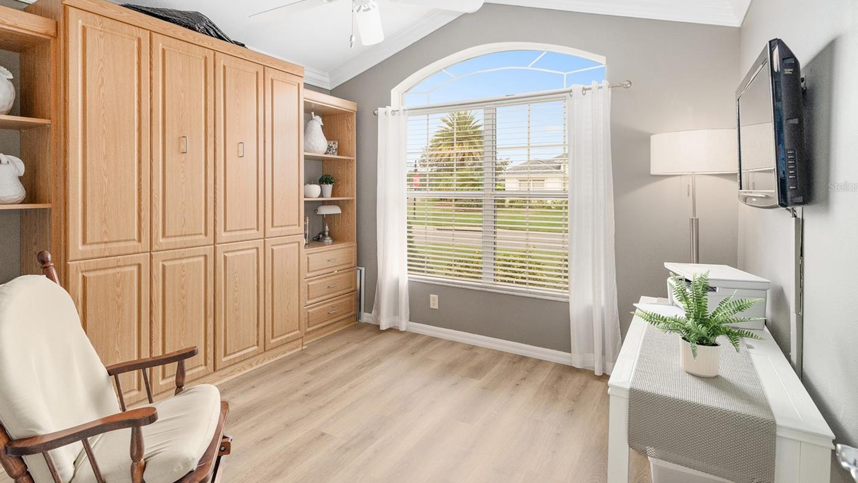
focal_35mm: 19
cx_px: 396
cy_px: 186
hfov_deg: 89.4
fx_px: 432
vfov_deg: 57.8
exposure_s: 1/80
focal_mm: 16
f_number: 7.1
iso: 500
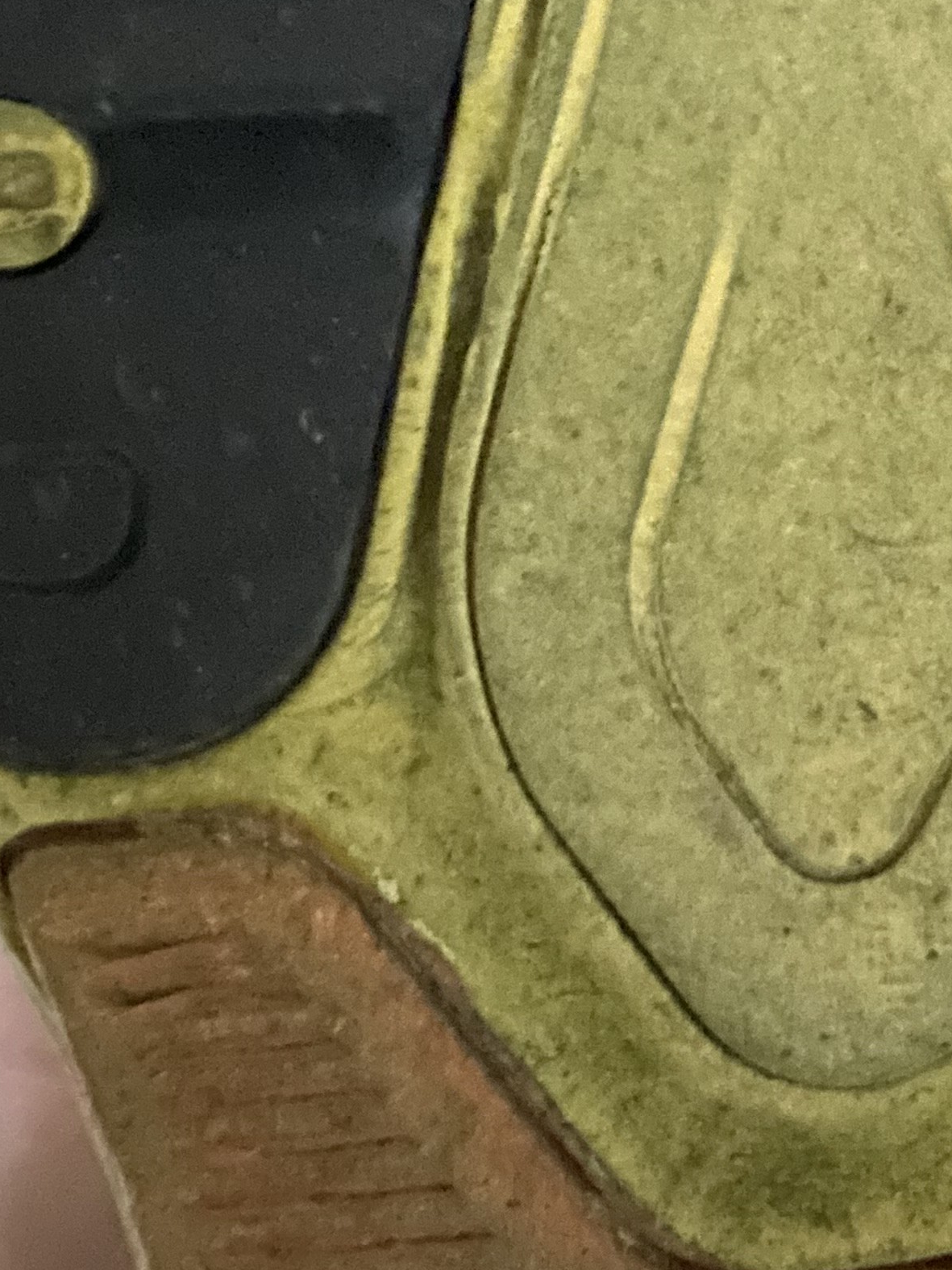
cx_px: 802
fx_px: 2347
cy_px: -200
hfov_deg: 22.5
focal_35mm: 64
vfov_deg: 27.2
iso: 1250
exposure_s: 1/8
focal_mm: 4.25
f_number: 1.8
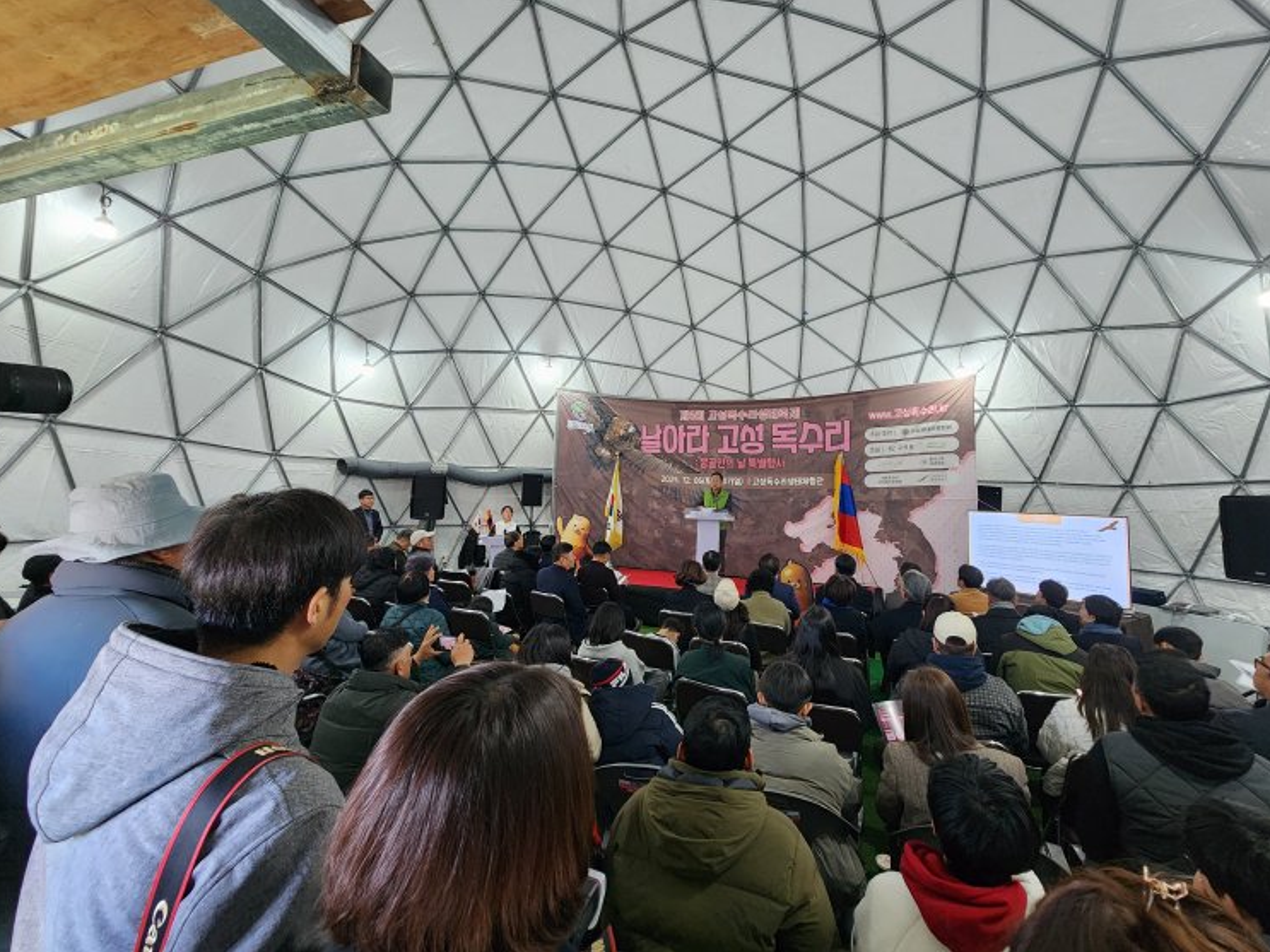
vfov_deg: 85.6
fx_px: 514
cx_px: 675
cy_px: 455
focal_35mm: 14
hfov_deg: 101.9
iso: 400
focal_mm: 2.2
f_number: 2.2
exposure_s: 1/40
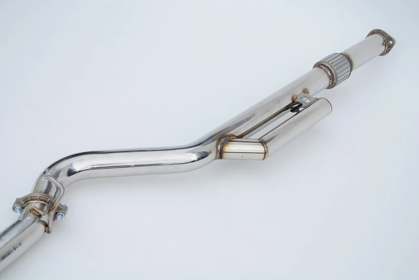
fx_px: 787
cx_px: 210
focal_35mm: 68
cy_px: 140
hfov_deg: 29.8
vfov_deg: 20.2
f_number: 5.6
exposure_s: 1/200
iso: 100
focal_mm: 45
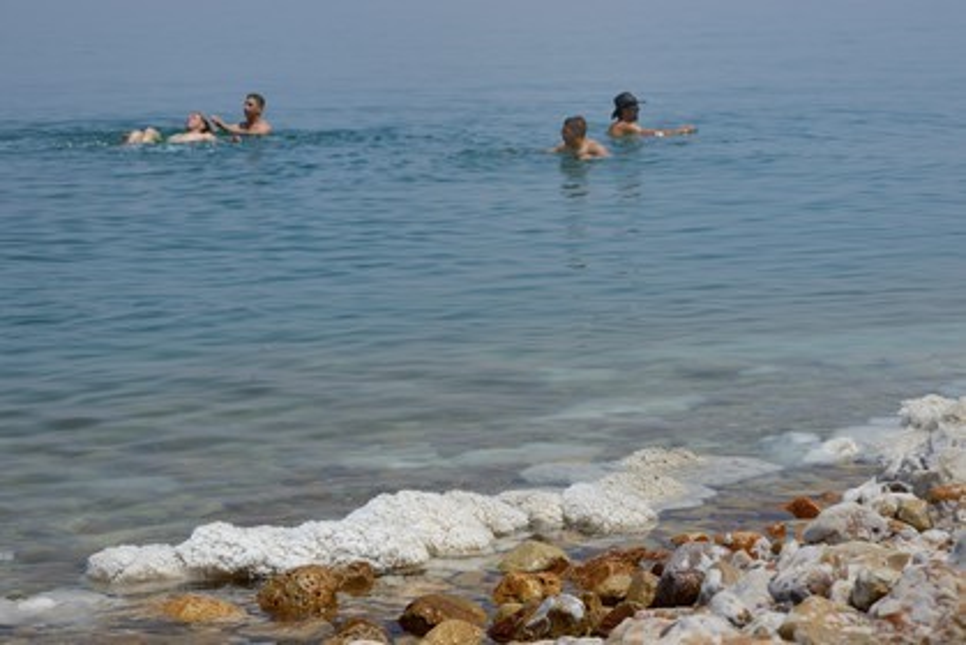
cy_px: 322
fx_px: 3115
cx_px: 483
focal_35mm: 116
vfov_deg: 11.8
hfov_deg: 17.6
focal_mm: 116
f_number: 10
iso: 100
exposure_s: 1/400
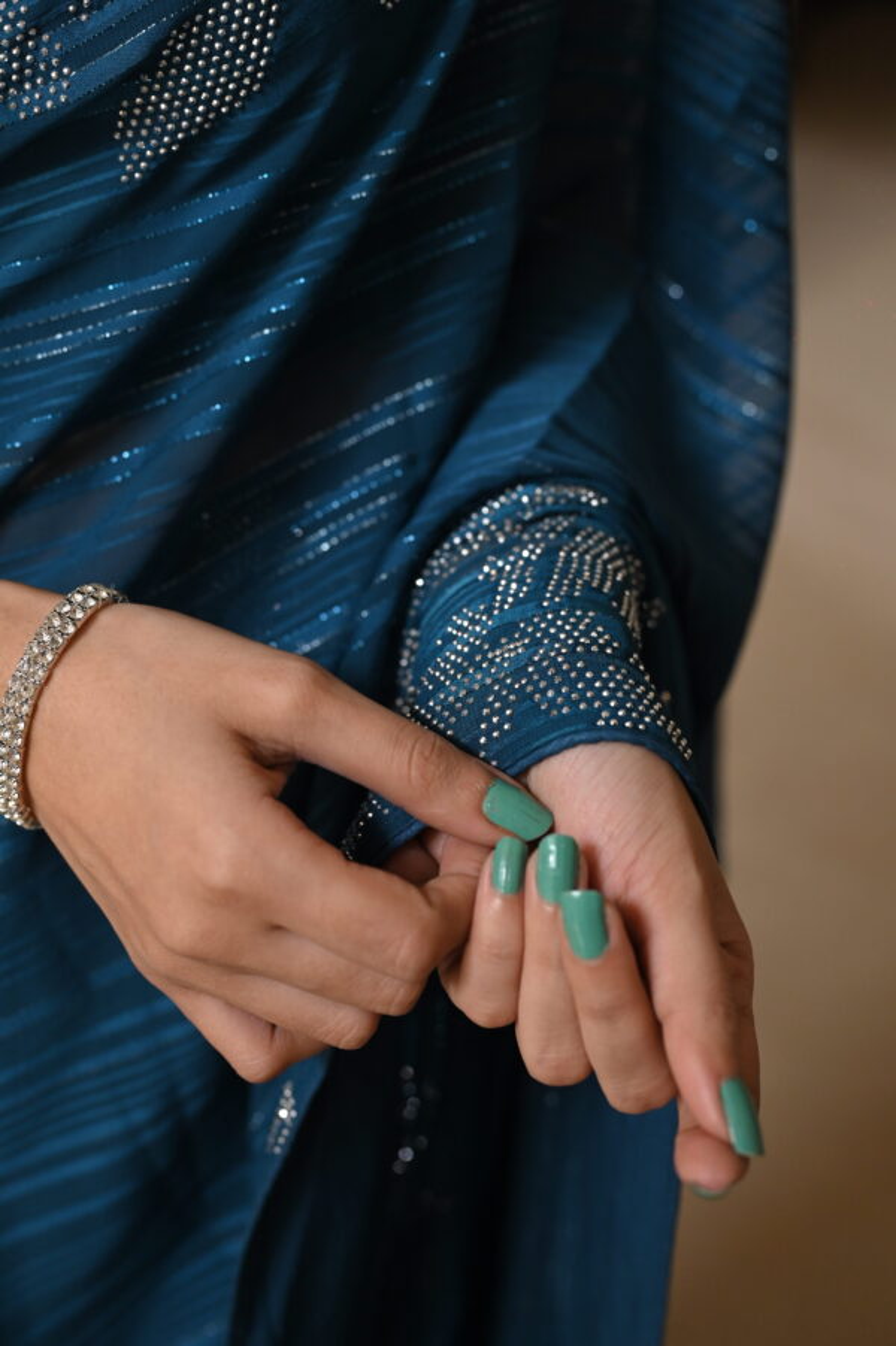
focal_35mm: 50
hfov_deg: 27.0
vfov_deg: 39.6
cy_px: 673
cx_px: 448
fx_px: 1869
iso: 2000
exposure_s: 1/320
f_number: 4
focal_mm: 50
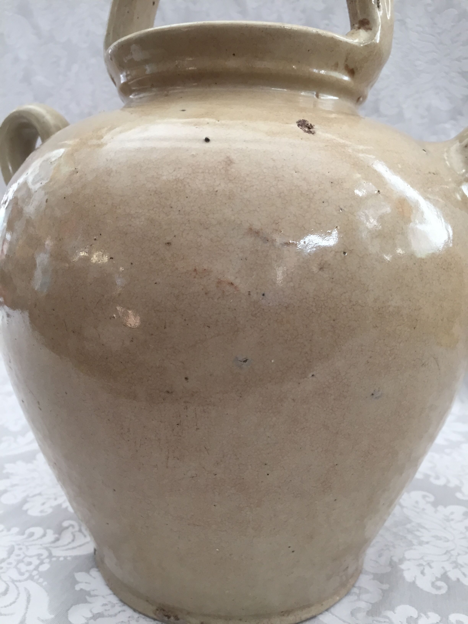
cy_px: 312
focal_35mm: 29
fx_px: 523
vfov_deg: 61.7
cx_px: 234
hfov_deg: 48.2
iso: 80
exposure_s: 1/33
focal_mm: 4.15
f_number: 2.2
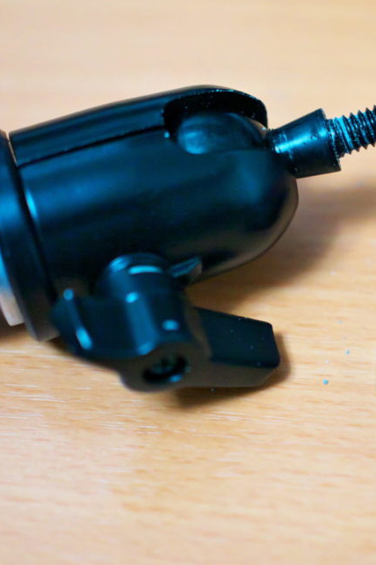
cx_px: 357
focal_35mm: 83
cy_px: 255
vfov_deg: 24.5
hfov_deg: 16.2
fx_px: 1300
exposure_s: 1/125
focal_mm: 25
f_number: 1.8
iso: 1000
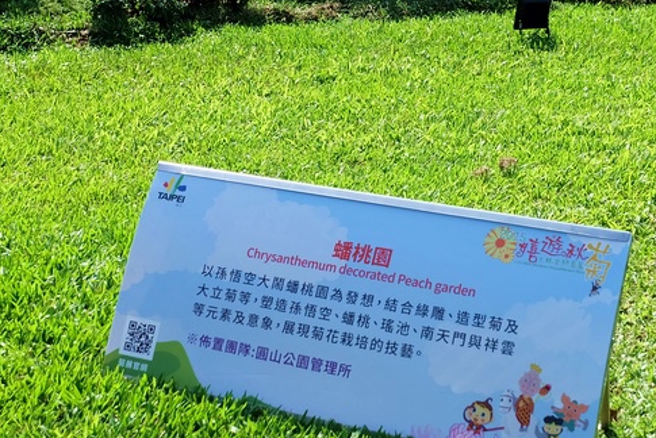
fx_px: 1386
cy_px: 84
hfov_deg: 26.6
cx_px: 375
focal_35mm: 76
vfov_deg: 17.8
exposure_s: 1/1600
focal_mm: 24.3
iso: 800
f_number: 5.6
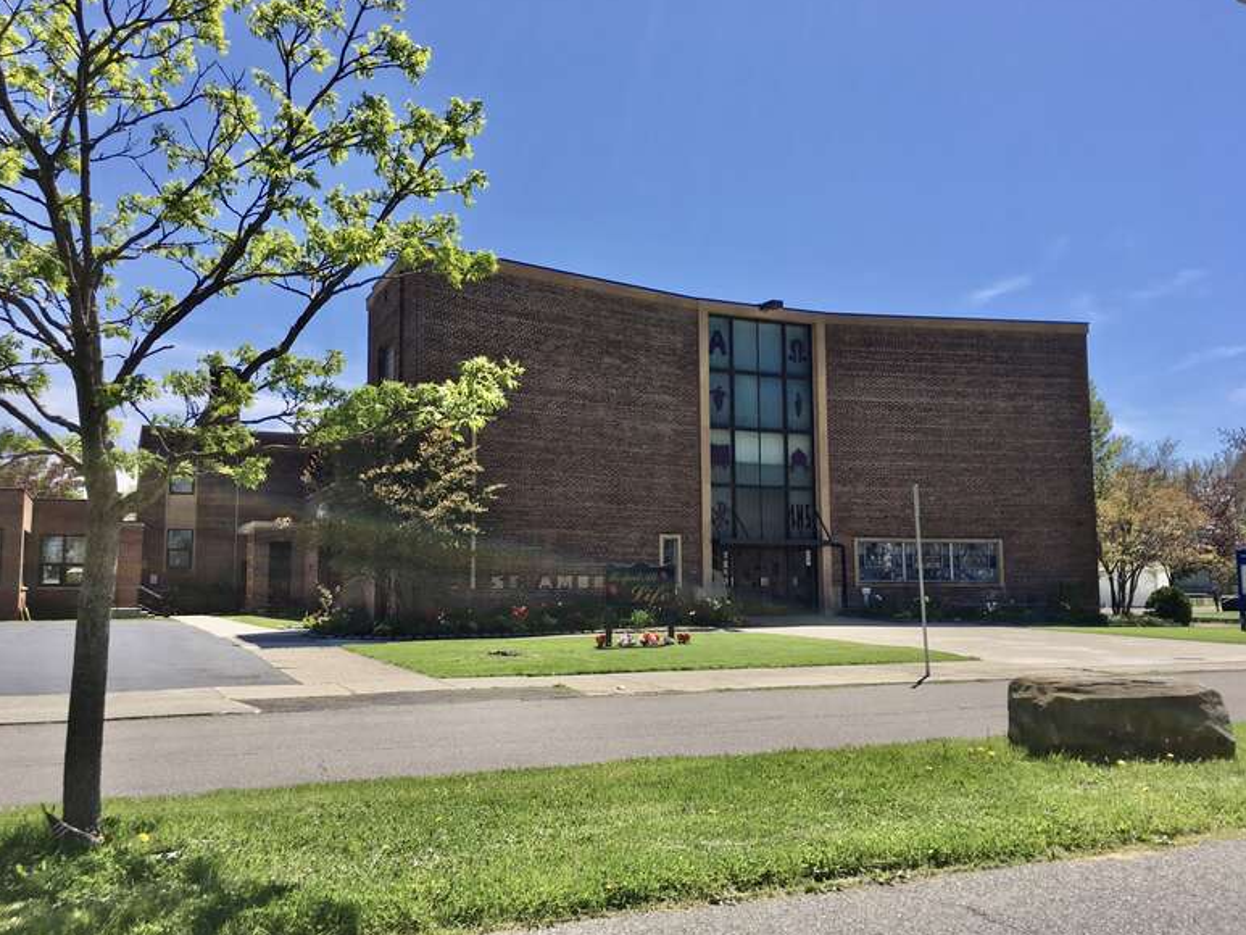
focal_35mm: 30
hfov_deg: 59.9
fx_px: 1080
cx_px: 606
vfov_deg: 46.8
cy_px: 472
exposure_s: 1/1326
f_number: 2.2
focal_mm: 4.15
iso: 25
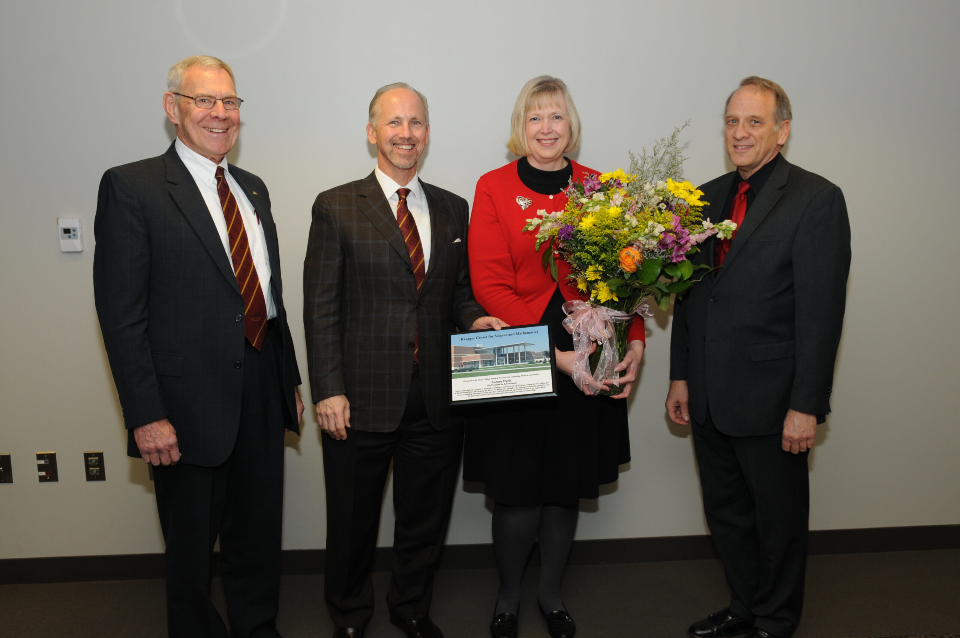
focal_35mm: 33
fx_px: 879
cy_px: 319
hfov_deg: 57.3
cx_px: 480
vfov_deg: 39.9
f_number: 5.6
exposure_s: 1/60
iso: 320
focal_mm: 22
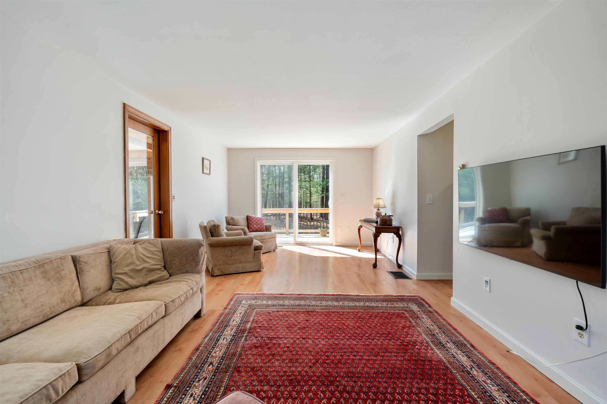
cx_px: 304
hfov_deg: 95.0
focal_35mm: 16
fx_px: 278
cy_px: 202
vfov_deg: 72.1
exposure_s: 1/4
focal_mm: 16.5
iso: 100
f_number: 8
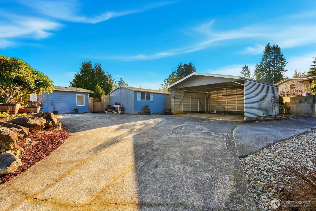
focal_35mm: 16
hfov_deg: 95.0
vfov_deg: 72.0
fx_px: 145
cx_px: 158
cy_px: 106
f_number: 9
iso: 400
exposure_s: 1/8000
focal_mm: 16.5
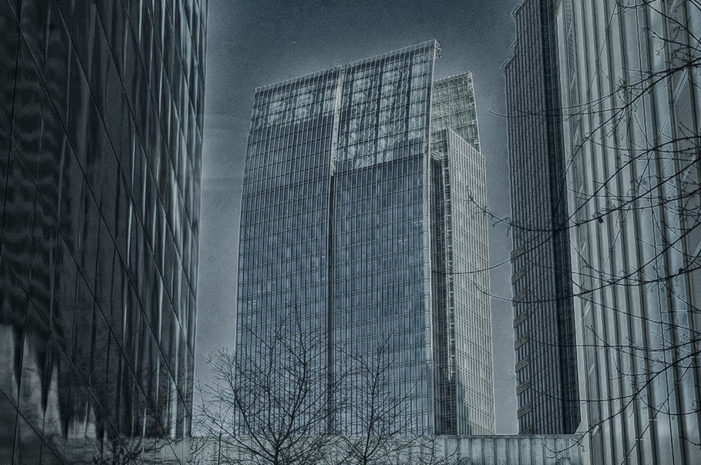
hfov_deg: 26.0
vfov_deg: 17.5
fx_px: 1517
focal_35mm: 78
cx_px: 355
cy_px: 233
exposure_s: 1/125
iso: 400
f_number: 16
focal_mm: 50
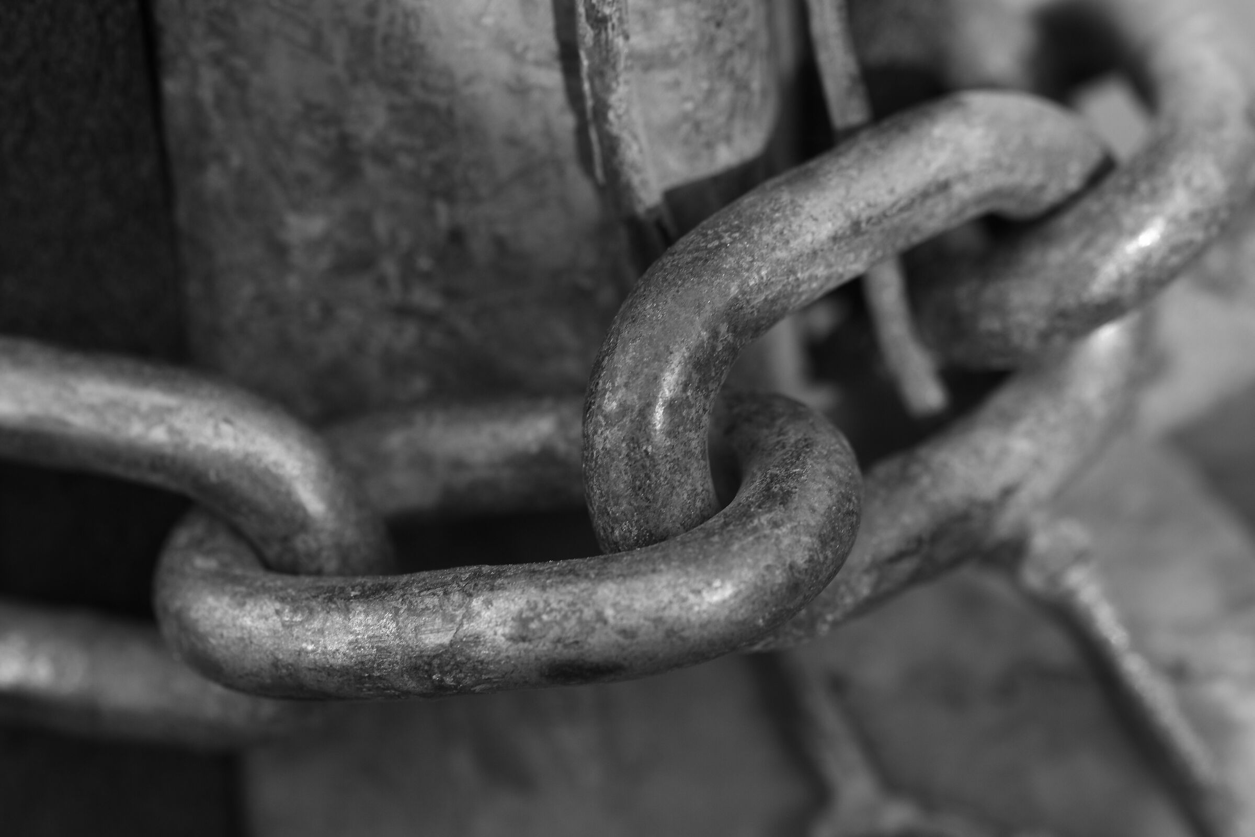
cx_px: 628
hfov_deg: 15.2
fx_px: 4706
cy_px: 418
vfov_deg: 10.2
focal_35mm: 135
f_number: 8
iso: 250
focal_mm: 90
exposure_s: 1/100
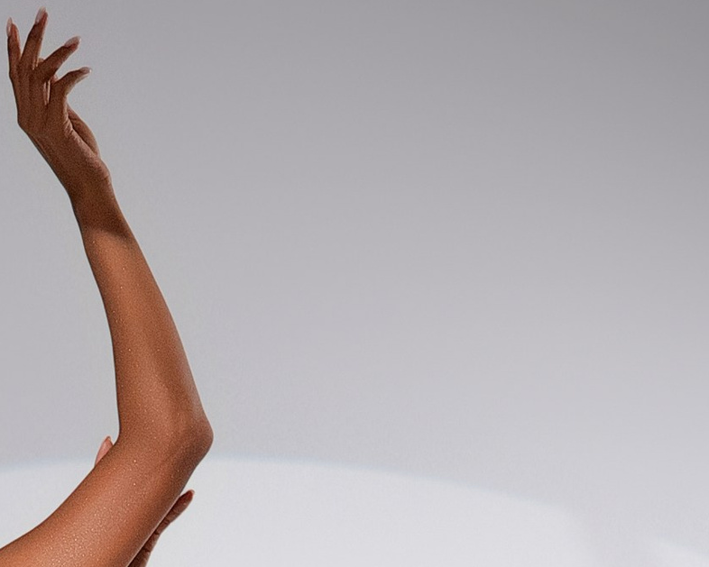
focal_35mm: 310
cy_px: 1385
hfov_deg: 6.2
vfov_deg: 4.9
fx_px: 6500
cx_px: -178
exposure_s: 1/200
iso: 1000
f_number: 8
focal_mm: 67.6
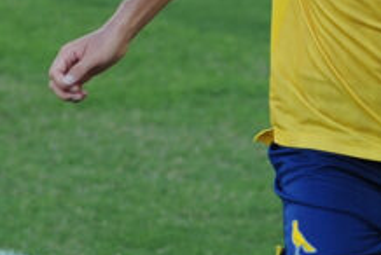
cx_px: 517
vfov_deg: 1.3
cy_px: -143
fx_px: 11180
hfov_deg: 2.0
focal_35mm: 1055
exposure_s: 1/500
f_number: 4.5
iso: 200
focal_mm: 300
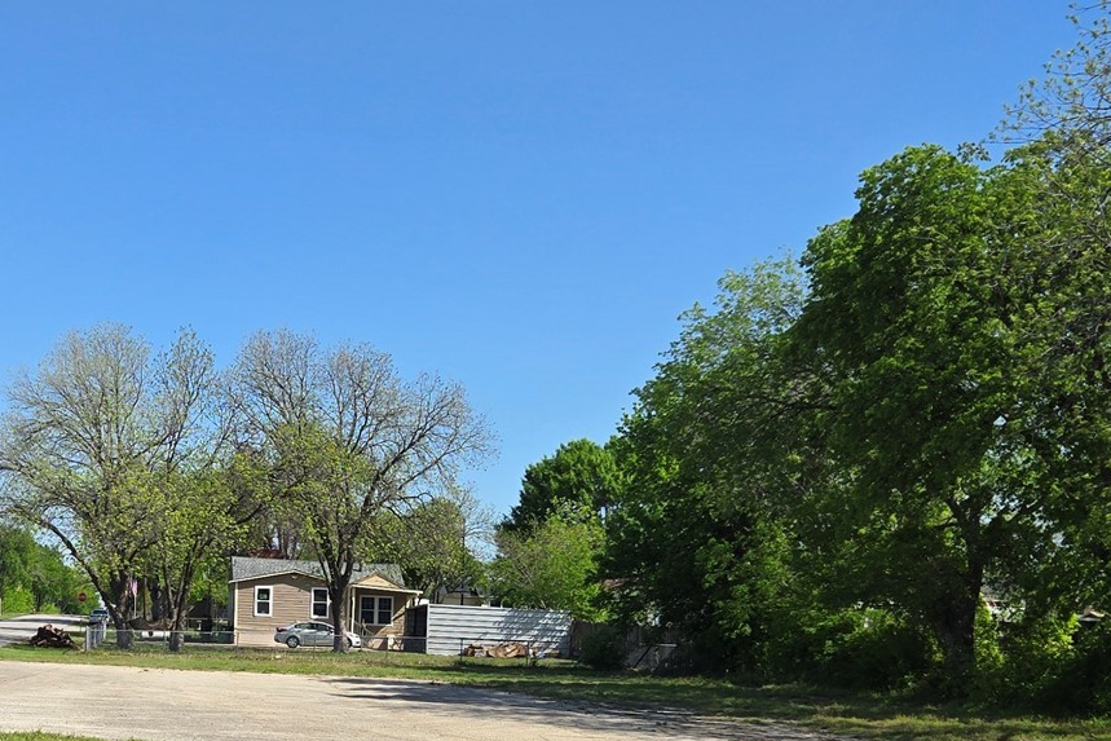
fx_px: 1759
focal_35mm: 57
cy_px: 607
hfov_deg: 34.6
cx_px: 331
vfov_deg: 23.4
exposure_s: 1/1936
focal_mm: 5.4
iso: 25
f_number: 1.8
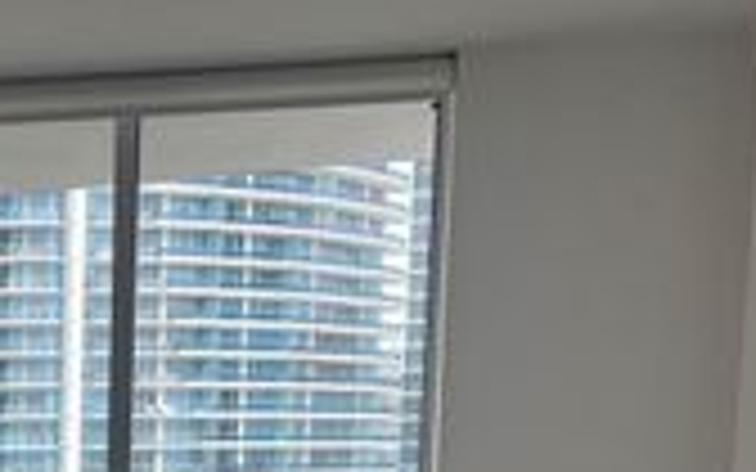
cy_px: 730
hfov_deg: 22.6
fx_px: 1689
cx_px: -220
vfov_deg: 14.7
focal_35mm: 82
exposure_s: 1/339
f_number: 1.5
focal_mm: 5.7
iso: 50
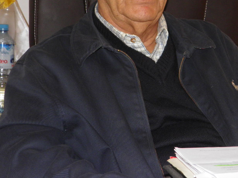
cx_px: 173
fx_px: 633
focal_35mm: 92
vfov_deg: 16.0
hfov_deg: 21.2
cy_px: 50
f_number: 3.3
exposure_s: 1/60
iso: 100
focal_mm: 7.9
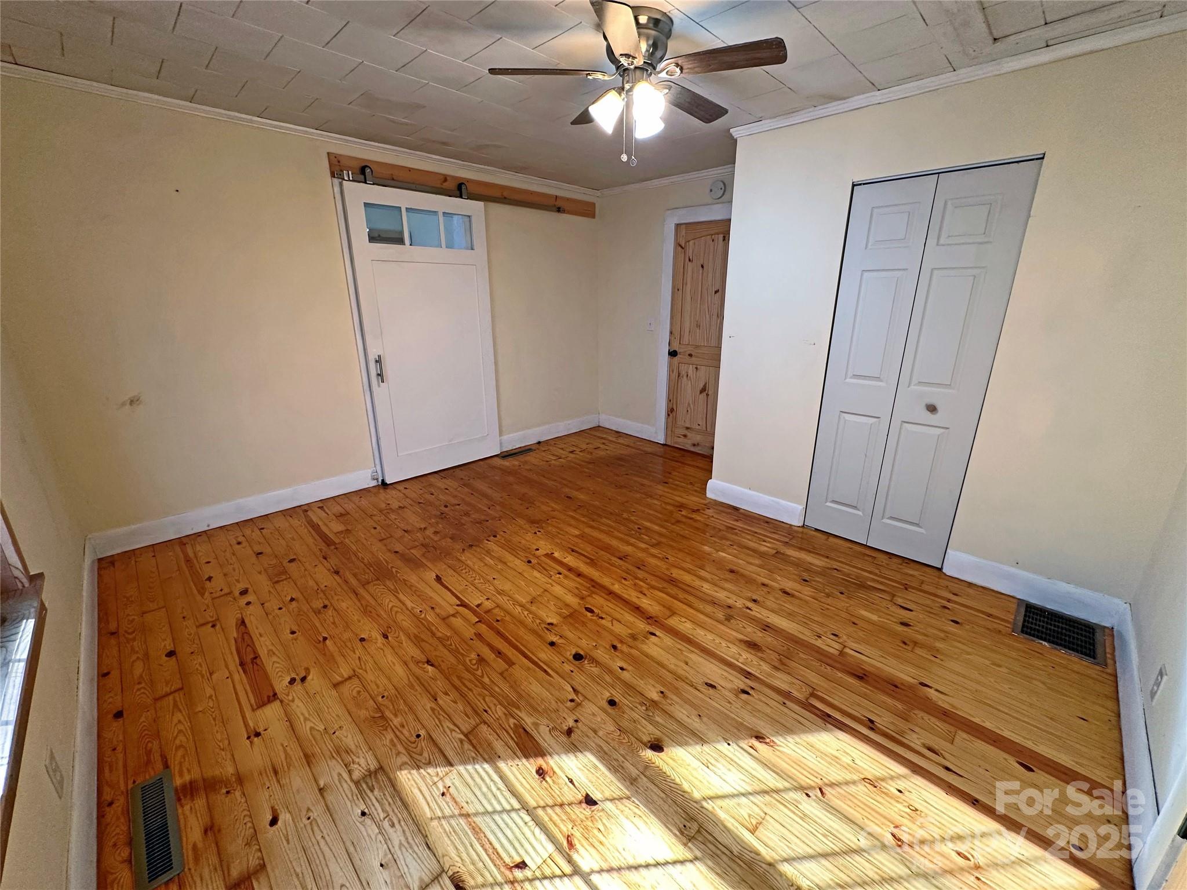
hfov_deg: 102.1
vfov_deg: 85.7
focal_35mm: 14
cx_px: 594
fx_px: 480
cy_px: 445
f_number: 2.2
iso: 200
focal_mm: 2.22
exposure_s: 1/60
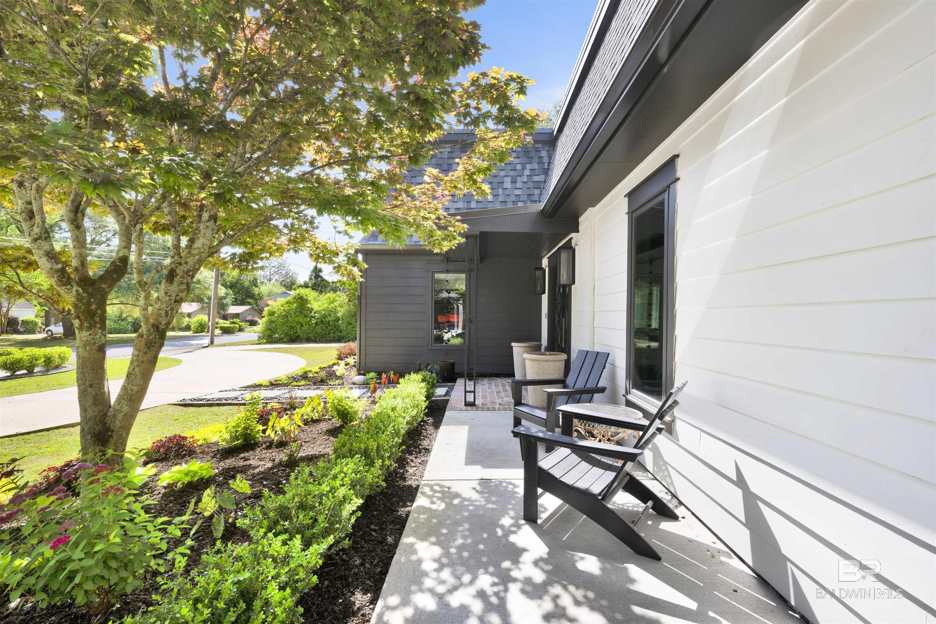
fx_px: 403
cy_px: 312
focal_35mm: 16
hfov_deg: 98.5
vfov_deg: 75.5
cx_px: 468
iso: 400
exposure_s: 1/125
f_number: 11
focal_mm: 15.5
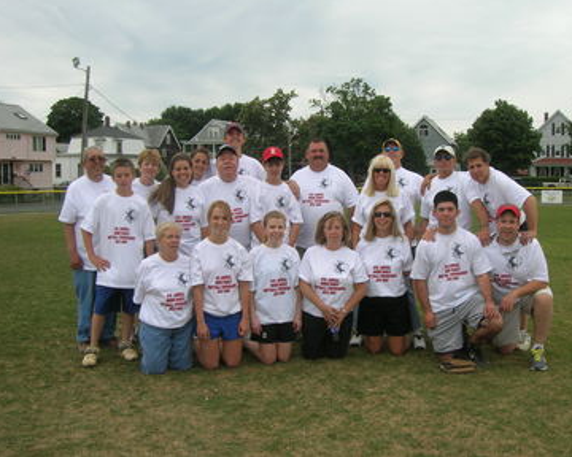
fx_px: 609
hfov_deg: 50.2
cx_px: 304
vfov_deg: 41.2
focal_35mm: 36
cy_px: 226
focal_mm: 5.7
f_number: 4.9
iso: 50
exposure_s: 1/112
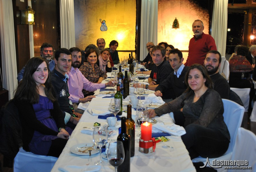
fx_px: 310
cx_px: 128
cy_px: 86
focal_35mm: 44
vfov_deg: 31.0
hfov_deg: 44.9
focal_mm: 29
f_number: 4.5
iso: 400
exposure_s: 1/13
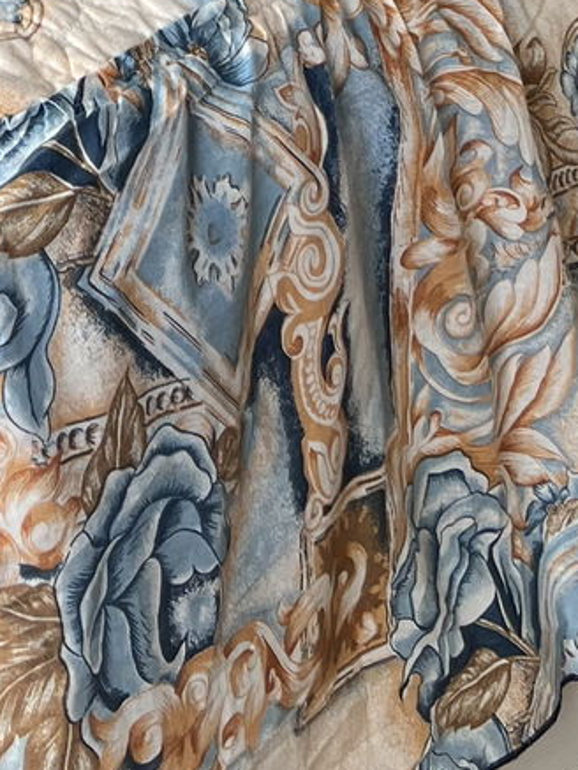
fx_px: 2826
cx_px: 69
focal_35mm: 127
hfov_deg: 11.6
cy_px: -667
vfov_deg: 13.7
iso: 64
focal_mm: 5.7
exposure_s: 1/121
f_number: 1.5
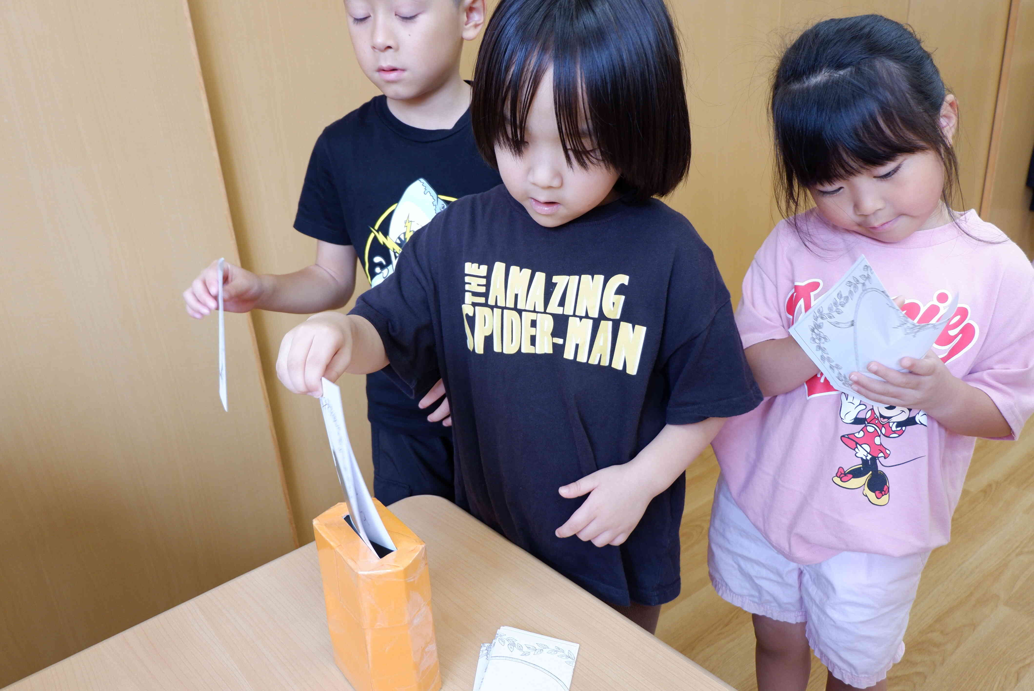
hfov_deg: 73.7
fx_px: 690
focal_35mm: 24
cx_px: 517
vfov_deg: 53.2
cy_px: 346
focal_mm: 16
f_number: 3.5
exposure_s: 1/140
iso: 800
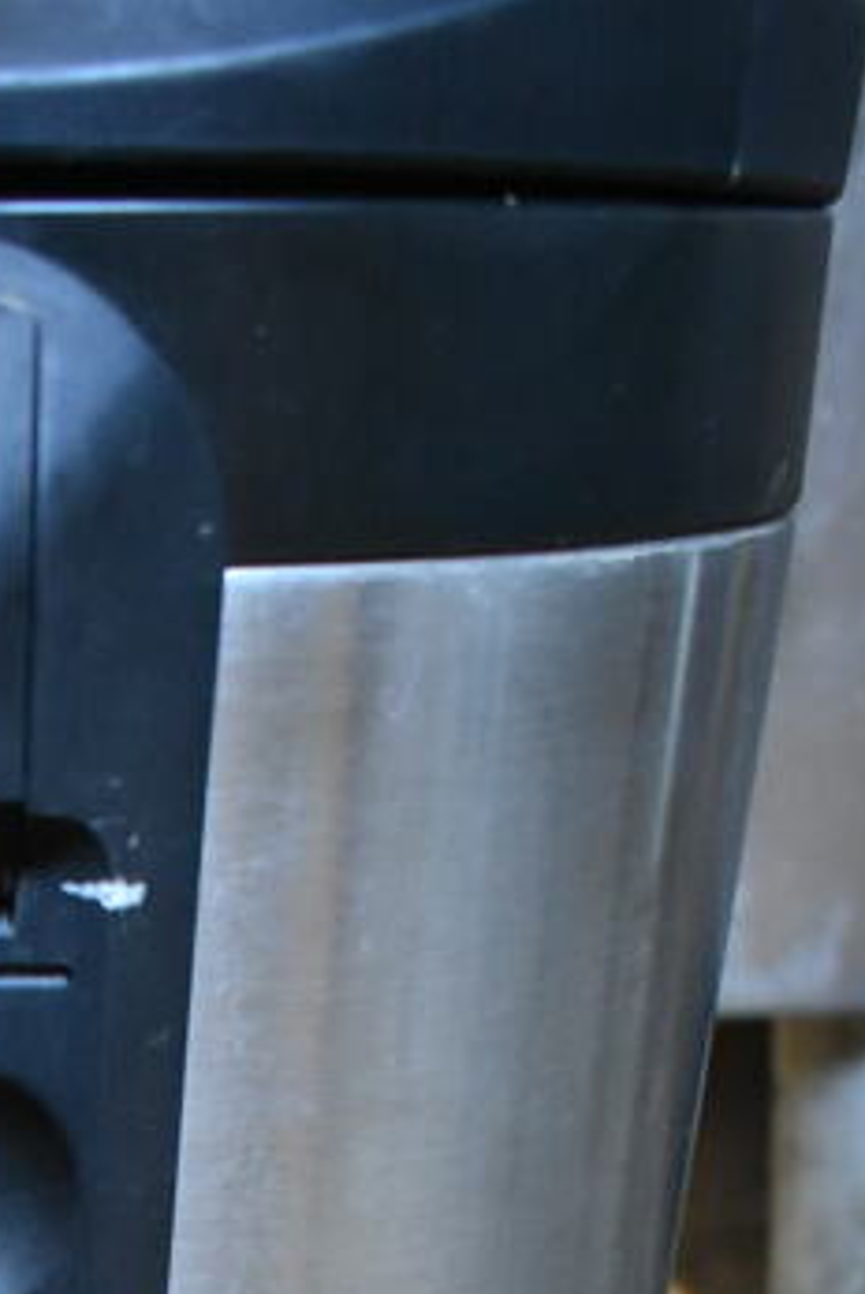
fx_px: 2554
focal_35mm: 71
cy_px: 1669
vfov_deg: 24.8
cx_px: -227
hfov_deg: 18.1
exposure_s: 1/30
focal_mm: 18
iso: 3600
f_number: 3.5
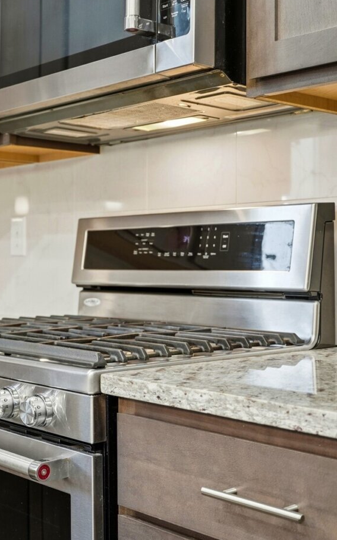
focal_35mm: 55
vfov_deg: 36.9
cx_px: 87
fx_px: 809
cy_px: 269
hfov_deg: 23.3
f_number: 4
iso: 400
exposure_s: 1/250
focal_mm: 35
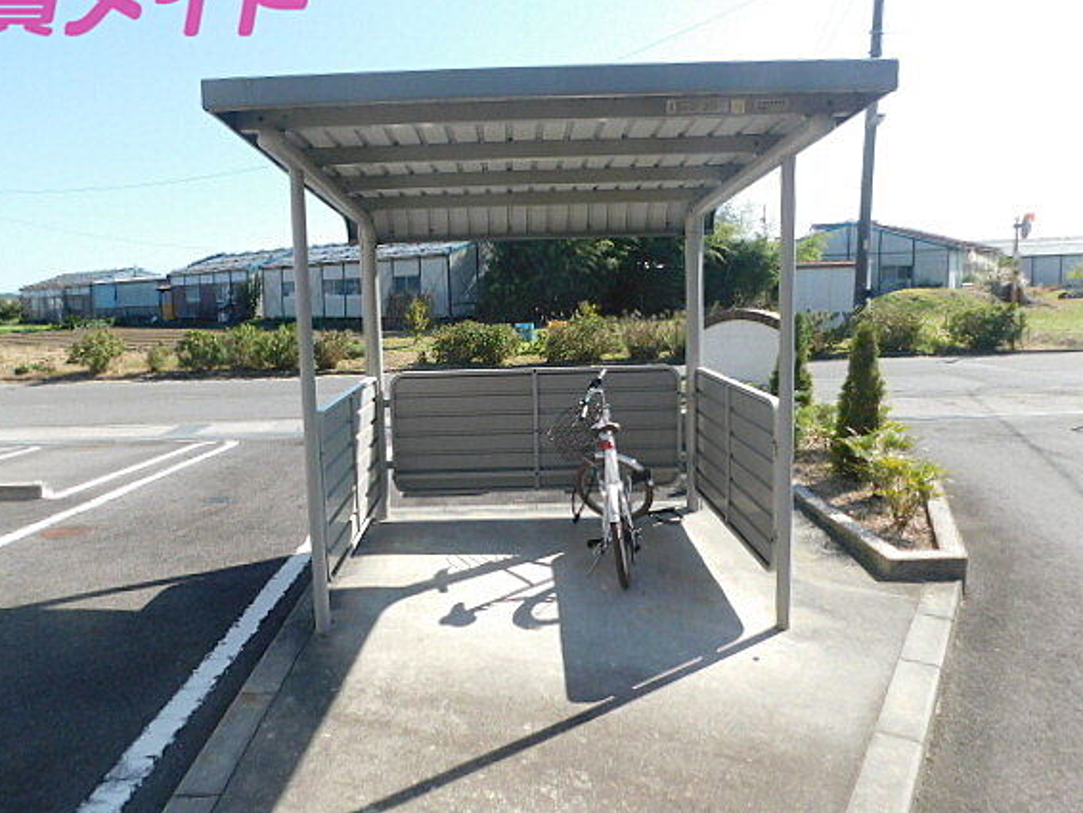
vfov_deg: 53.1
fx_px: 814
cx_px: 492
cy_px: 388
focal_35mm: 26
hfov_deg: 67.1
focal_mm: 4
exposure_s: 1/800
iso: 125
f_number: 3
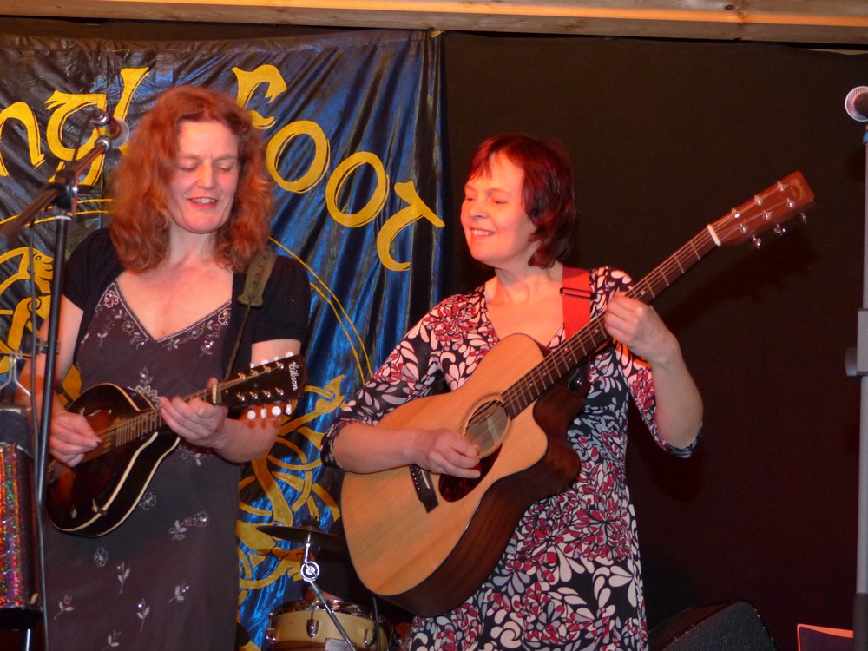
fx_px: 1805
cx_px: 434
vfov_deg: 20.4
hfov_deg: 27.0
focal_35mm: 72
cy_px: 326
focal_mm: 13
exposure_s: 1/60
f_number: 2.8
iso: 400
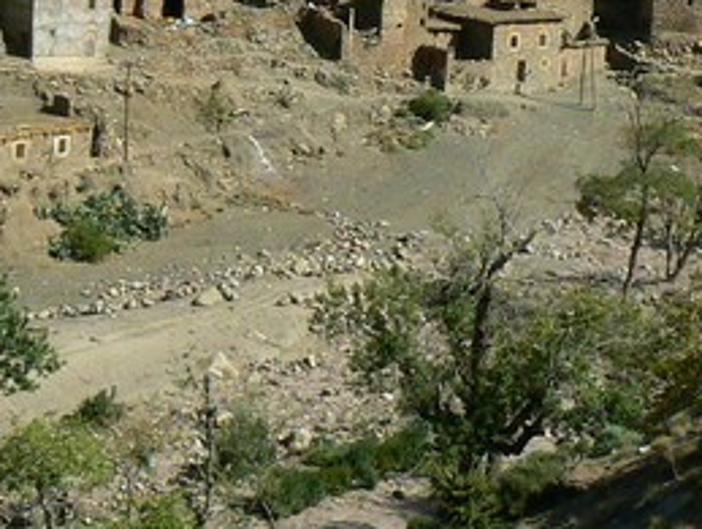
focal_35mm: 111
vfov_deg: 12.9
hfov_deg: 17.7
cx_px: 426
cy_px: -149
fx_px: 2254
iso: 200
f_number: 8
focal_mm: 6
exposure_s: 1/800
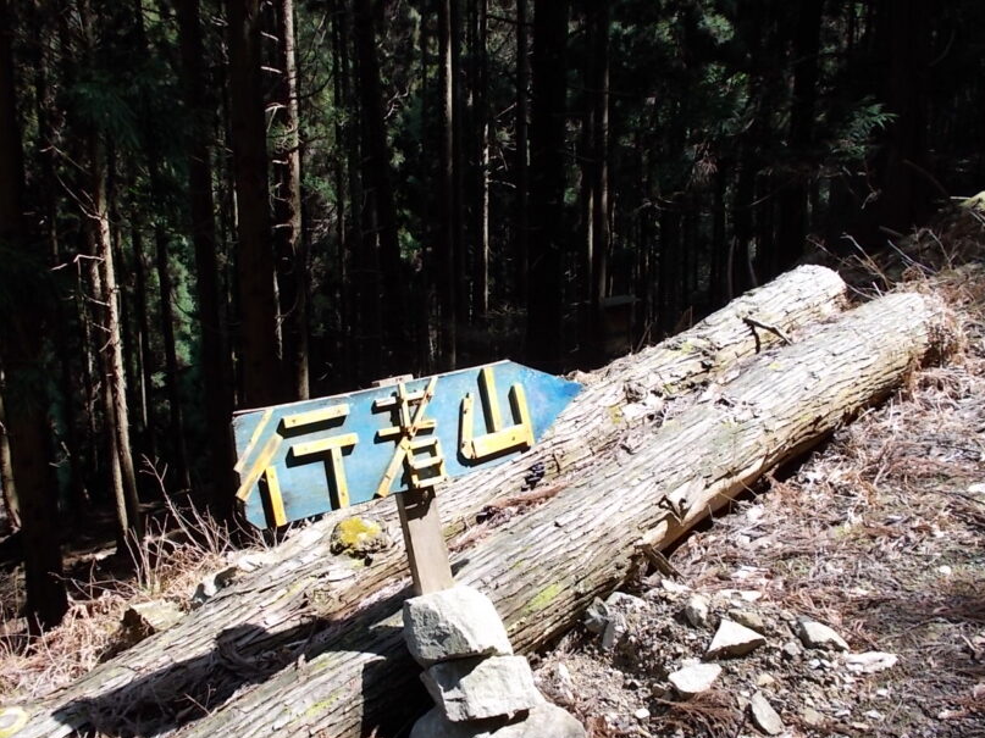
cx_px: 448
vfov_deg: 42.8
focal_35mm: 33
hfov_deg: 55.3
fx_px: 939
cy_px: 429
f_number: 3.2
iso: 80
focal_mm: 4.6
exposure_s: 1/160
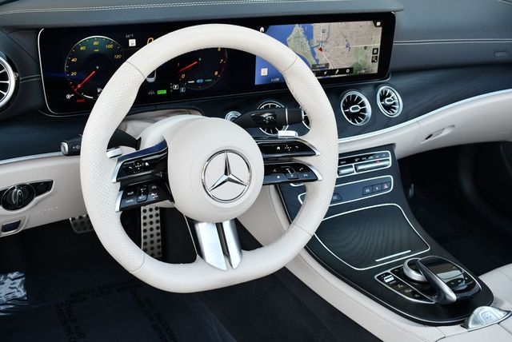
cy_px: 171
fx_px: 626
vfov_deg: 30.6
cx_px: 256
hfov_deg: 44.5
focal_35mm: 44
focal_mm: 22
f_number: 4.5
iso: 400
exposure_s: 1/250
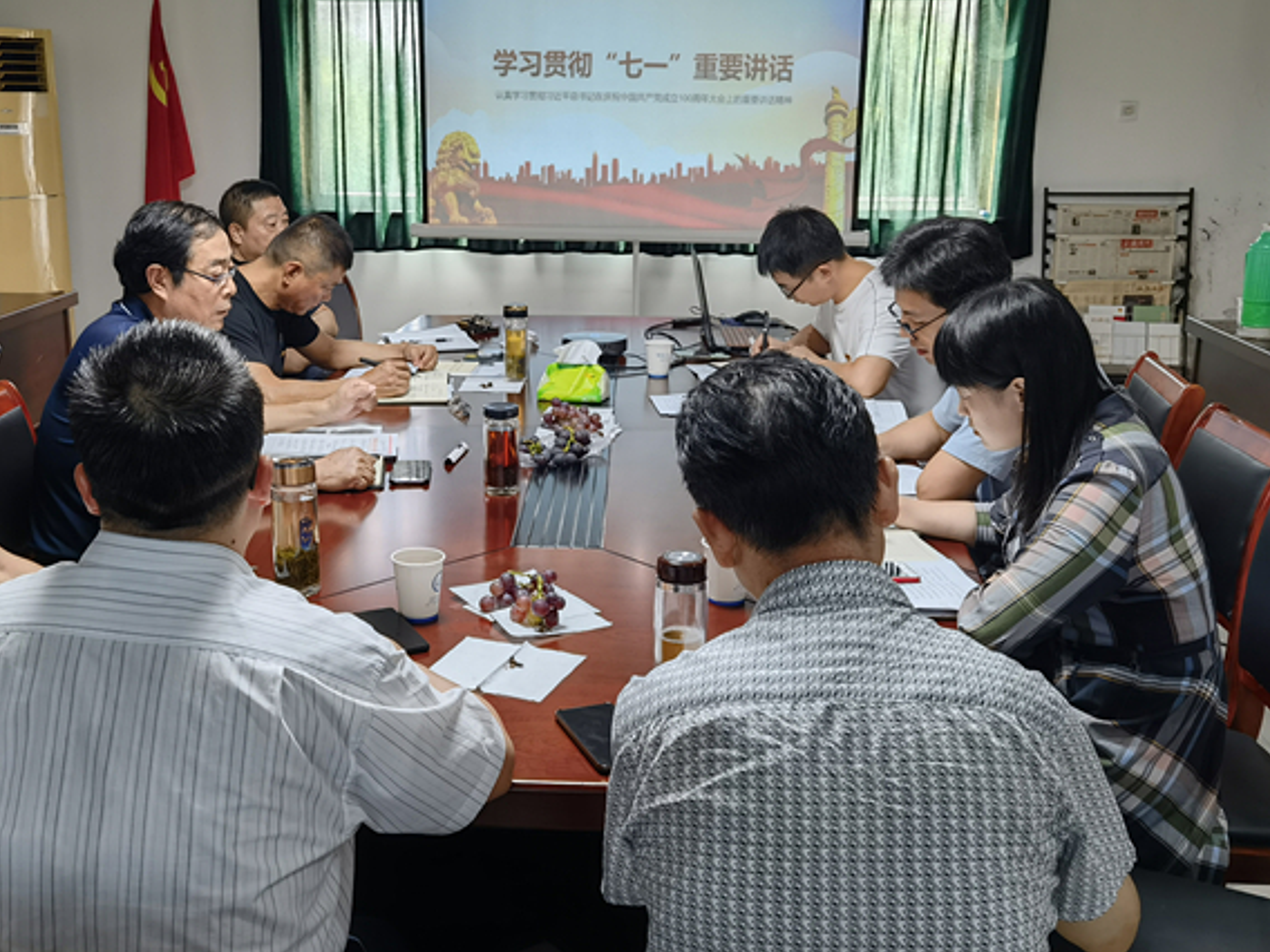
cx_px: 537
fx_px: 1394
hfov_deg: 48.8
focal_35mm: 38
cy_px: 465
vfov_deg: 37.7
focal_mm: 6.67
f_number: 1.9
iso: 160
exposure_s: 1/60
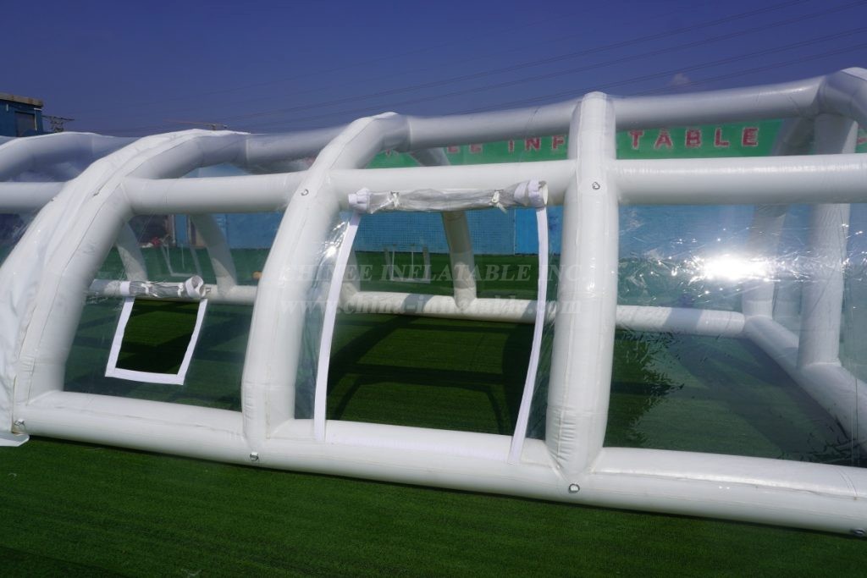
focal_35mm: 24
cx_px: 434
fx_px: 578
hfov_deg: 73.7
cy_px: 289
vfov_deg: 53.1
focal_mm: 16
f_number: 10
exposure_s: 1/500
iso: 100
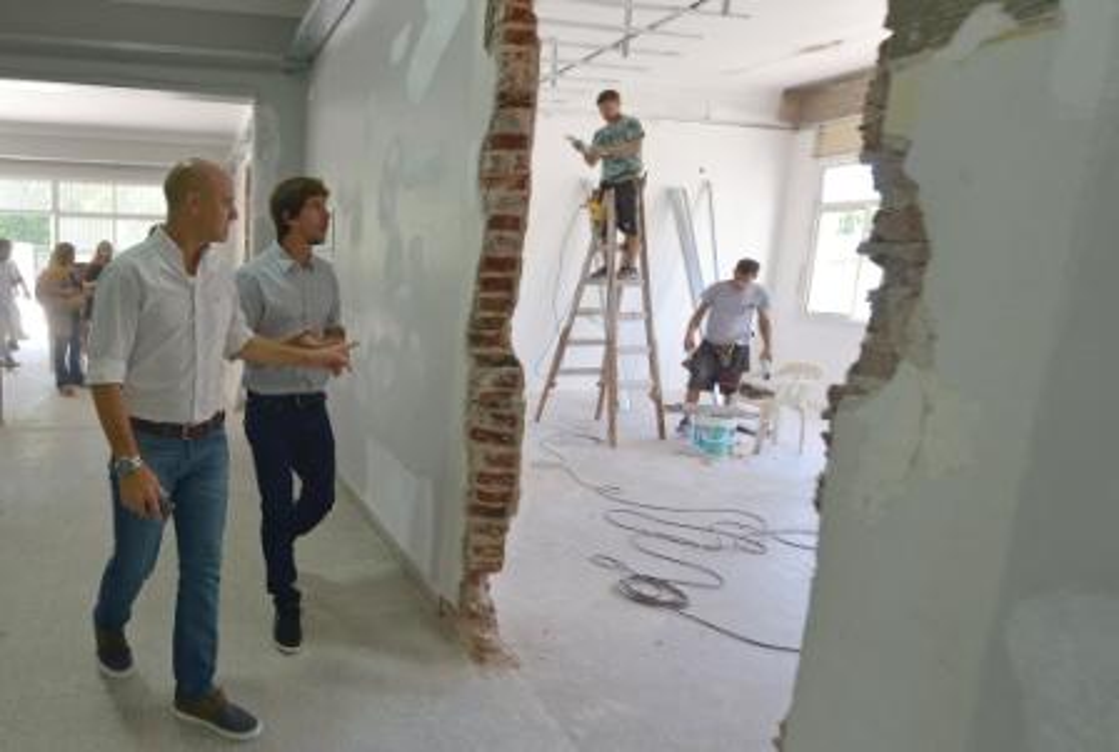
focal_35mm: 14
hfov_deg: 104.1
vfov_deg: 81.5
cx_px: 560
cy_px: 376
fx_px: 436
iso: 400
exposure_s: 1/125
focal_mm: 14
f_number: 4
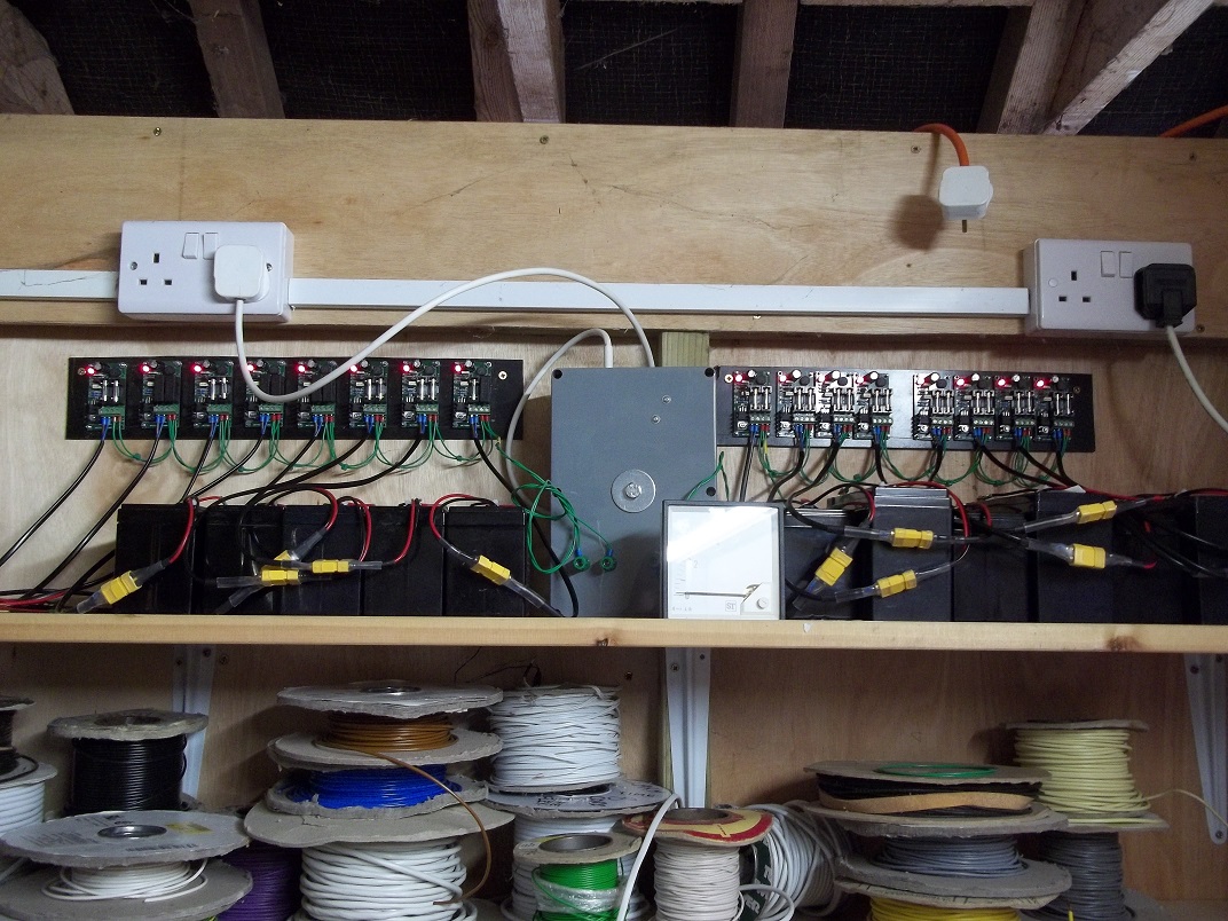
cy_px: 460
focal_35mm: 32
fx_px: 1135
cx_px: 614
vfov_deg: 44.2
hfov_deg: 56.8
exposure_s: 1/20
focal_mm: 5.7
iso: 160
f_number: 2.9
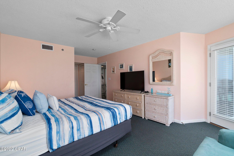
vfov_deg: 77.3
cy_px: 78
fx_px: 97
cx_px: 117
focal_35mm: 15
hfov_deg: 100.4
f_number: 8
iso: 800
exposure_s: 1/125
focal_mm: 10
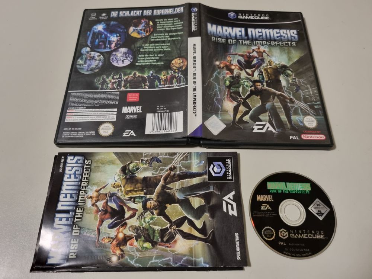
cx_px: 186
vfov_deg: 53.1
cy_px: 140
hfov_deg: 67.3
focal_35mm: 26
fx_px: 279
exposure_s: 1/50
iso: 500
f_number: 1.8
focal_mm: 5.4
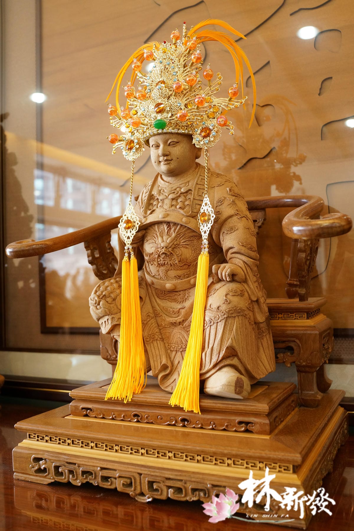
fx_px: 516
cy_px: 266
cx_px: 177
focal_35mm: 35
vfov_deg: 54.4
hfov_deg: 37.9
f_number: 5.6
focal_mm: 35
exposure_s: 1/80
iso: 1600
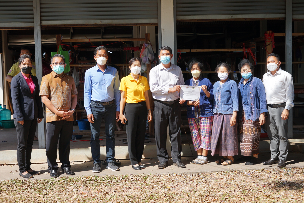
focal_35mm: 50
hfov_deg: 39.6
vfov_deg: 27.0
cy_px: 102
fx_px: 423
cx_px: 152
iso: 100
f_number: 5.6
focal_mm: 50
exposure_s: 1/320
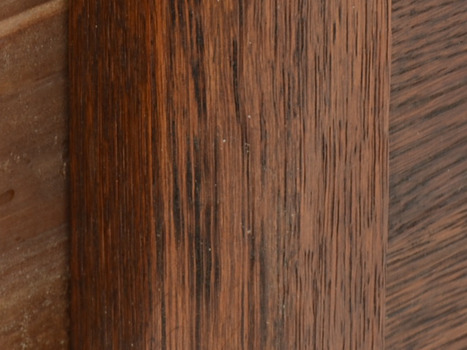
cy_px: 222
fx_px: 7862
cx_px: -333
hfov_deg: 3.4
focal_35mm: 583
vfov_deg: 2.6
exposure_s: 1/125
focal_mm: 105
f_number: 9
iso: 125
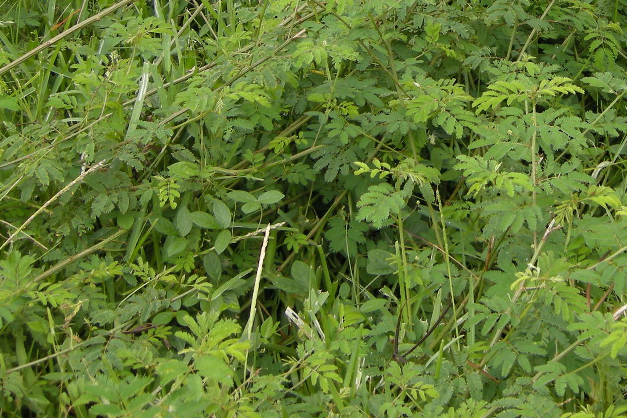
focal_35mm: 69
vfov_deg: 19.3
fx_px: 1202
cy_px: 36
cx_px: 460
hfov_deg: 28.9
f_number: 4.3
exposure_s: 1/118
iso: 64
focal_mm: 7.5
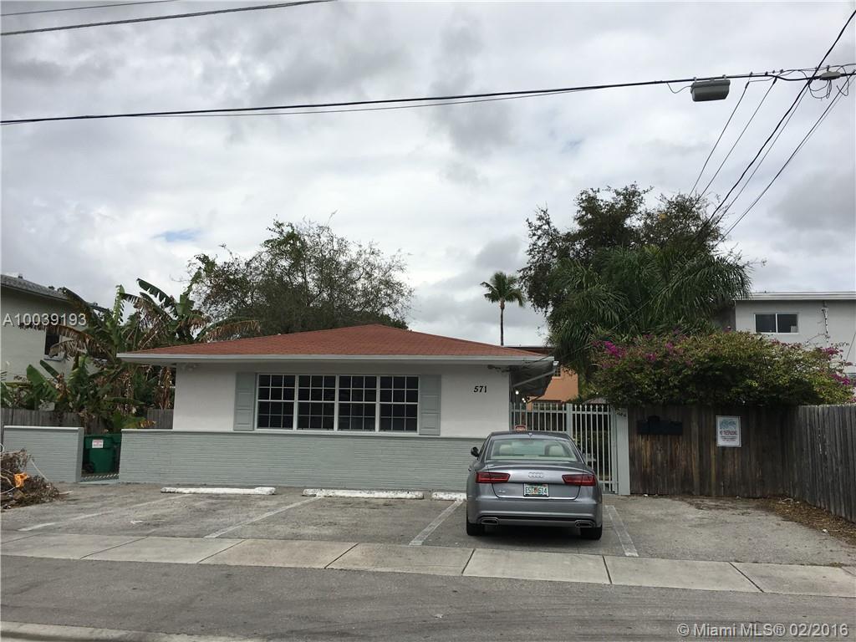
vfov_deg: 48.2
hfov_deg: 61.7
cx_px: 428
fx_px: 717
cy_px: 321
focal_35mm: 29
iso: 25
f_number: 2.2
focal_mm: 4.15
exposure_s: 1/1972
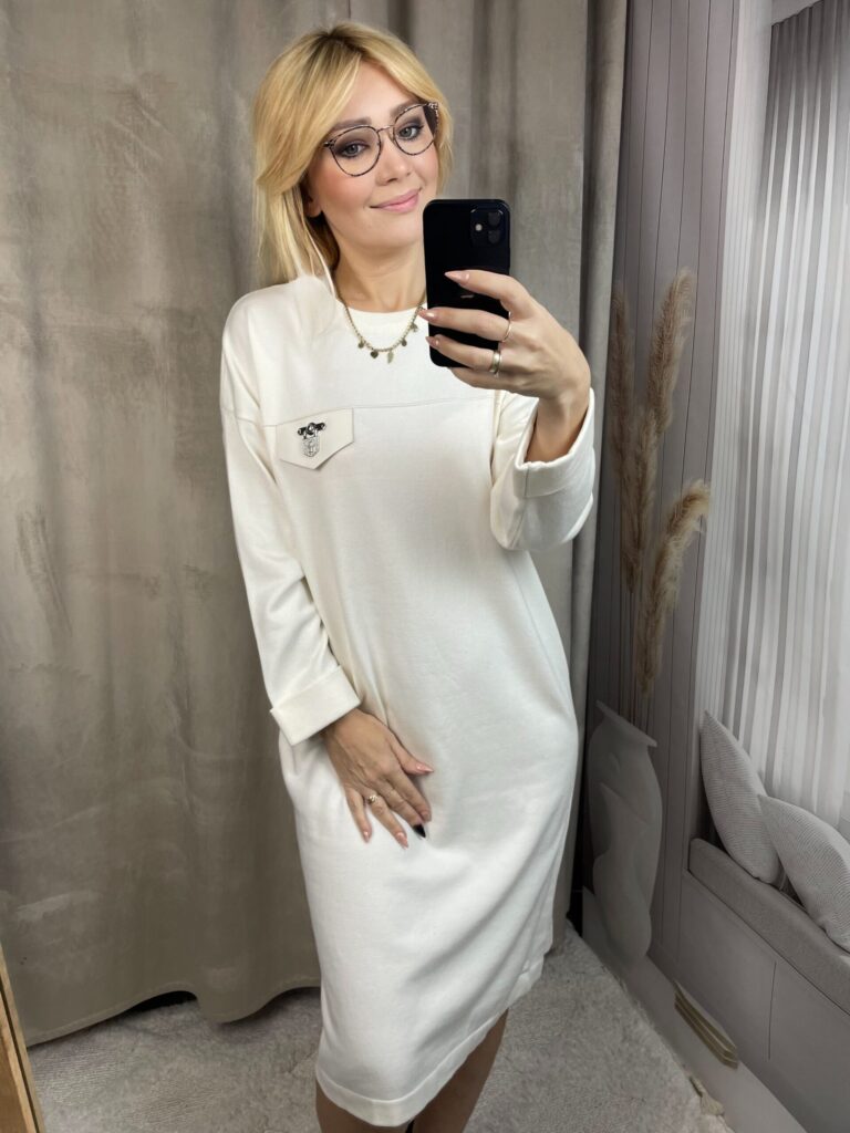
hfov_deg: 53.1
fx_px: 851
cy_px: 566
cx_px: 425
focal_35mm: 26
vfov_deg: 67.3
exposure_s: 1/127
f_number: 1.6
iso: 32
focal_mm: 4.2
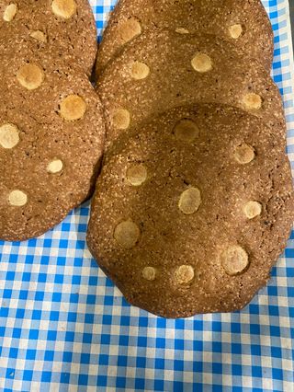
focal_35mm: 26
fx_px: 294
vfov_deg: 67.3
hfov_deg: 53.1
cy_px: 196
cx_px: 147
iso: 125
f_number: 1.8
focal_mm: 4.25
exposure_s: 1/60
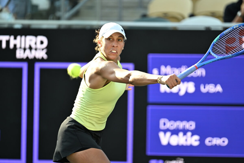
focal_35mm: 400
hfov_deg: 5.2
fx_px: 2711
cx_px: 122
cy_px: 82
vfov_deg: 3.4
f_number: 4.5
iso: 800
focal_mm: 400
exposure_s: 1/800
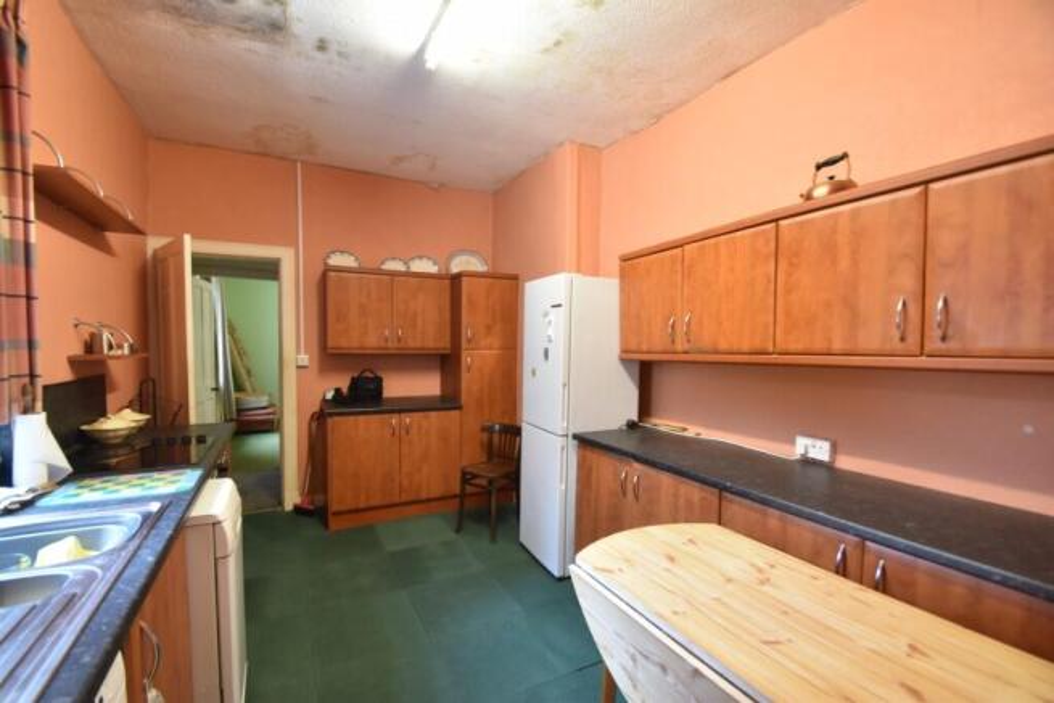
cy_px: 352
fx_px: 439
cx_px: 527
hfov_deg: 100.4
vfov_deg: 77.4
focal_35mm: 15
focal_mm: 10
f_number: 5
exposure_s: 1/15
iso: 720
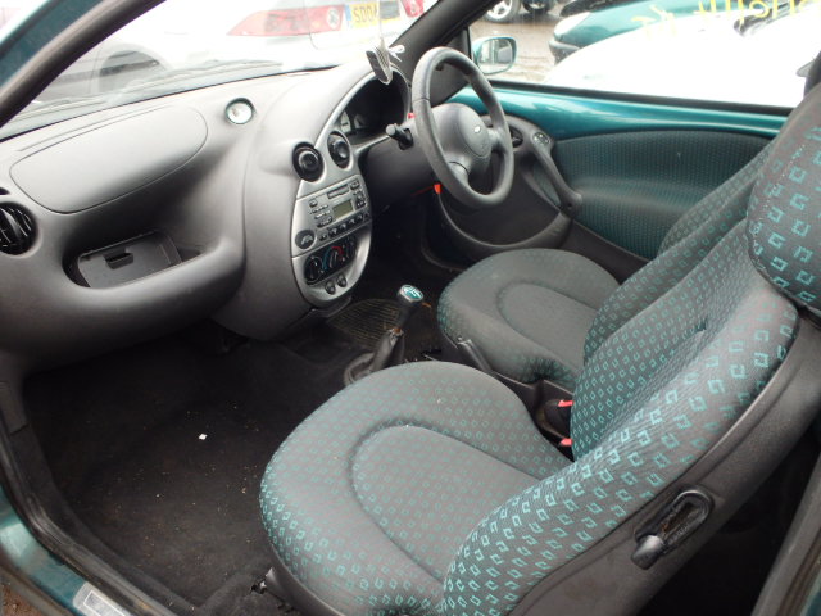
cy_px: 308
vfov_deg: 49.7
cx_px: 410
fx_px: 664
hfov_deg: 63.4
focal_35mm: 28
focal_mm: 5
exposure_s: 1/30
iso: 250
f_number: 3.9
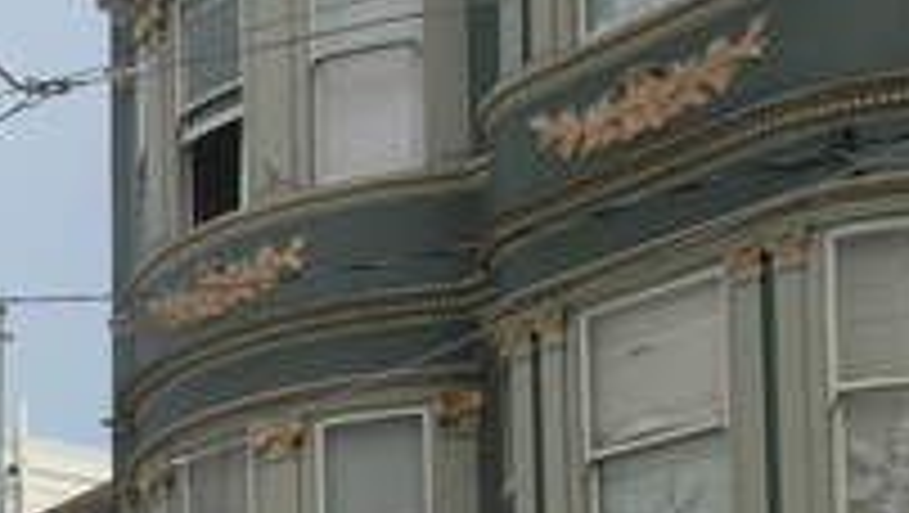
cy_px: 860
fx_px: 2678
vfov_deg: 10.4
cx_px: -490
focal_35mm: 111
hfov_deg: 17.2
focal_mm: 22
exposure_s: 1/800
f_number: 8
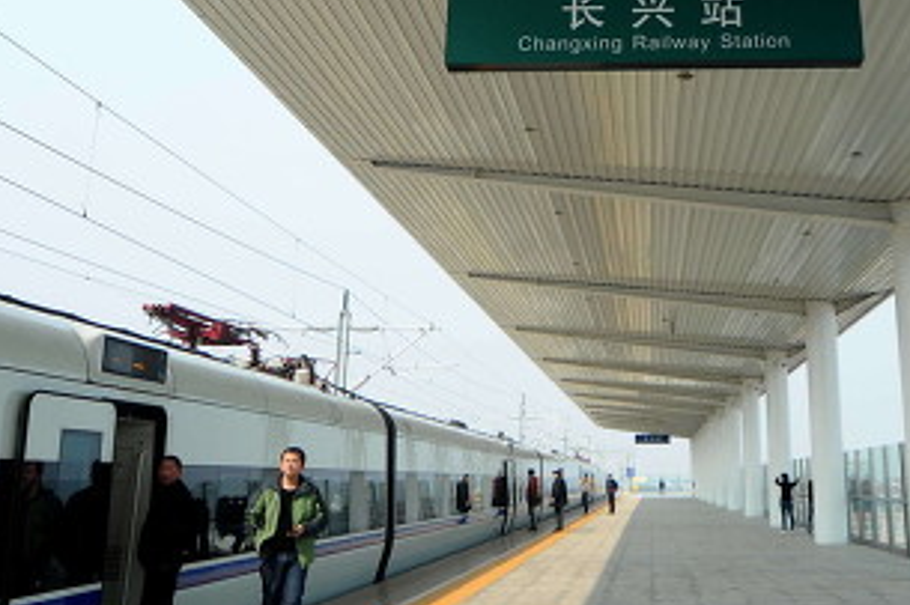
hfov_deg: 43.9
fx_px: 1112
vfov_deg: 29.7
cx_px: 603
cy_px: 109
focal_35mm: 44
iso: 200
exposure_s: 1/500
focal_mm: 14
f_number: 4.8
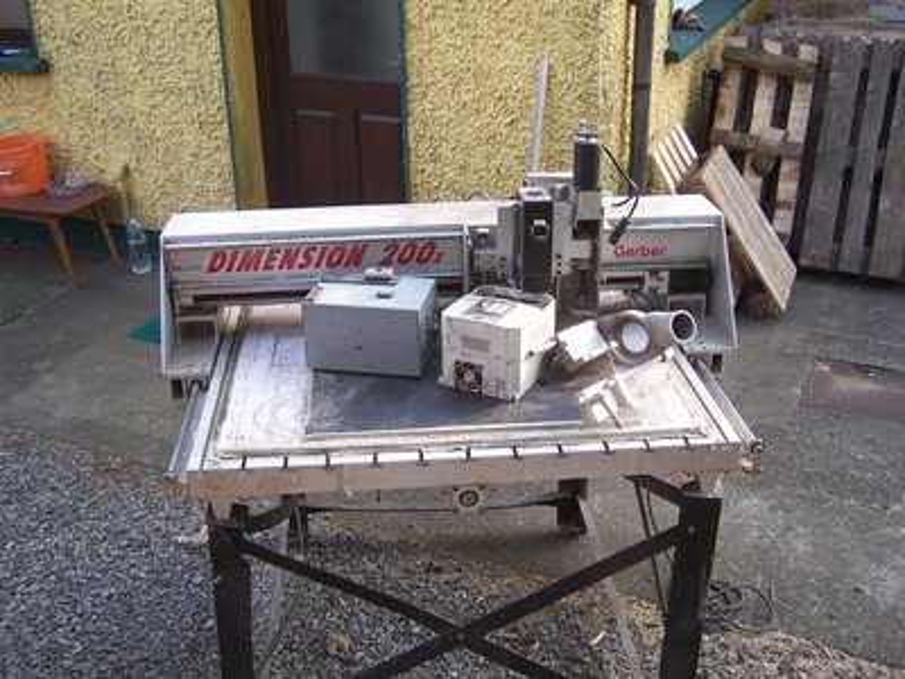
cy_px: 340
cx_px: 452
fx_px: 993
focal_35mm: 38
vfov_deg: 37.7
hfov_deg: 49.0
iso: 80
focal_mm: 6.3
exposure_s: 1/125
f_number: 2.8
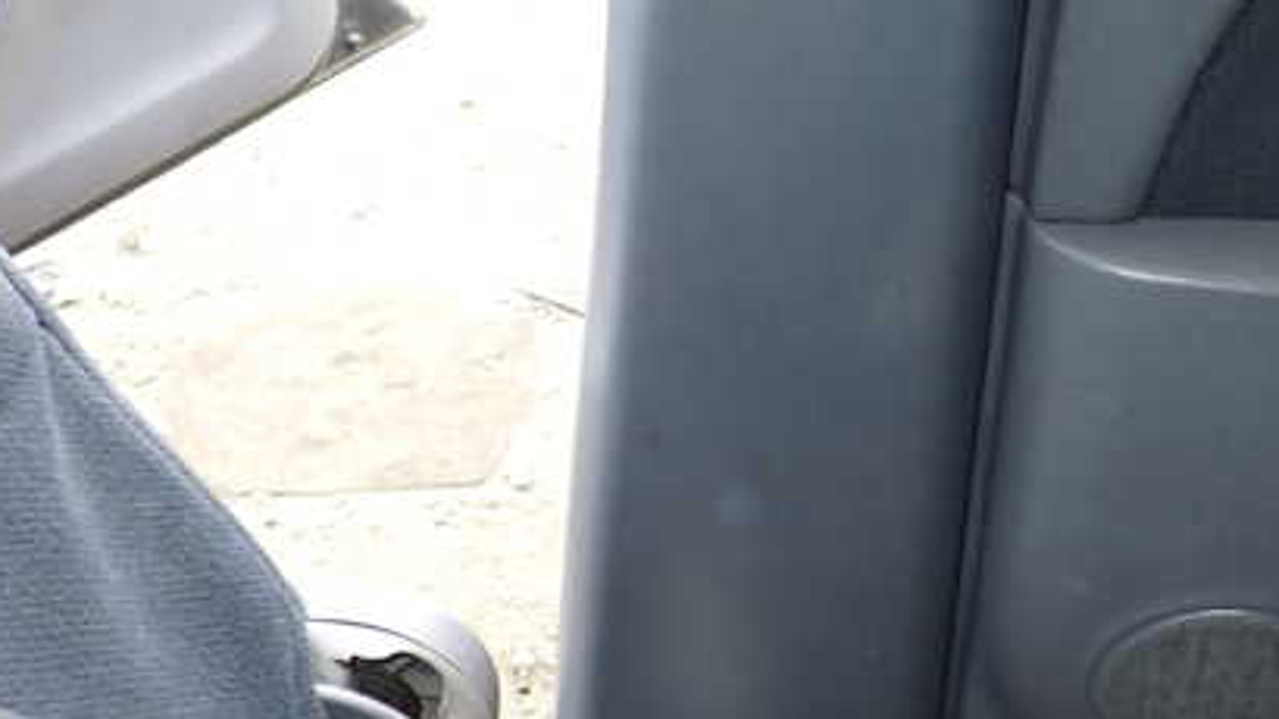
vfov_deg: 24.8
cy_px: 228
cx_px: 797
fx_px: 1628
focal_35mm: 48
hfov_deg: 42.6
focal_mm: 5.4
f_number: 2.3
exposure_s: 1/30
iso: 200
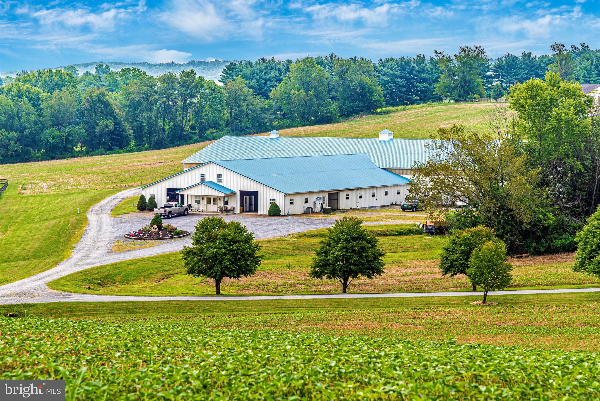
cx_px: 300
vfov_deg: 13.1
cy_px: 200
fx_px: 1751
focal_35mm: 105
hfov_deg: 19.4
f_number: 9
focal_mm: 105
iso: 250
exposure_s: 1/125
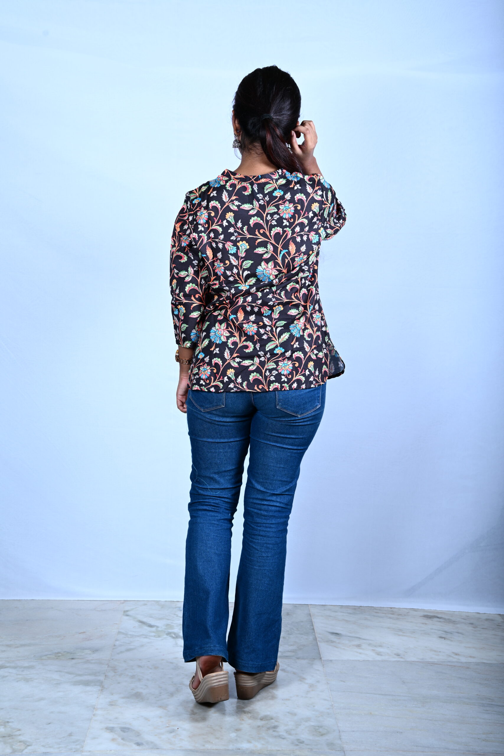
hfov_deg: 23.4
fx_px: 1218
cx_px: 252
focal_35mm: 58
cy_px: 378
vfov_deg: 34.5
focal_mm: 58
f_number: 8
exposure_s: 1/200
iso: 100
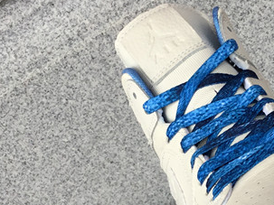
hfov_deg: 21.0
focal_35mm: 92
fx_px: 728
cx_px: 222
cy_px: 161
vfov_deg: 16.0
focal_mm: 3.3
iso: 25
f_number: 2.4
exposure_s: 1/192
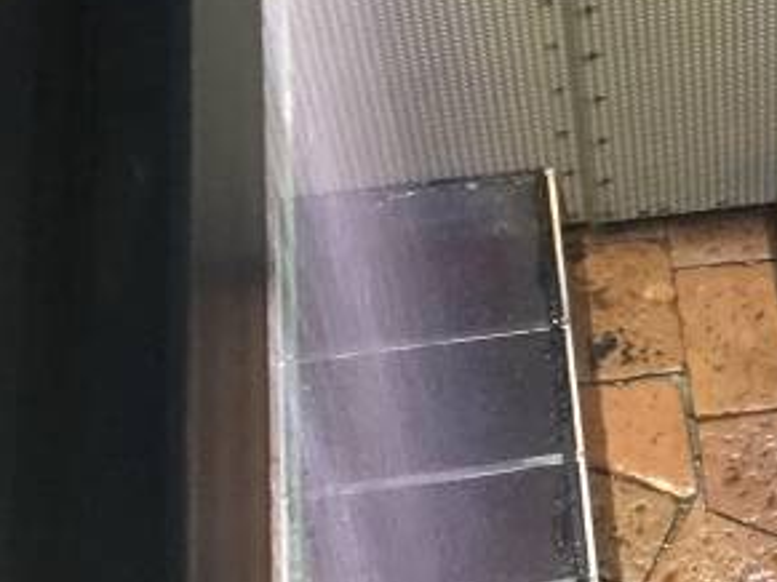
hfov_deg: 17.8
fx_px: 2289
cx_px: 1063
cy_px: 176
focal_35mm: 102
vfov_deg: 14.5
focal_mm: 4.15
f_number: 2.2
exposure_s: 1/17
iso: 320
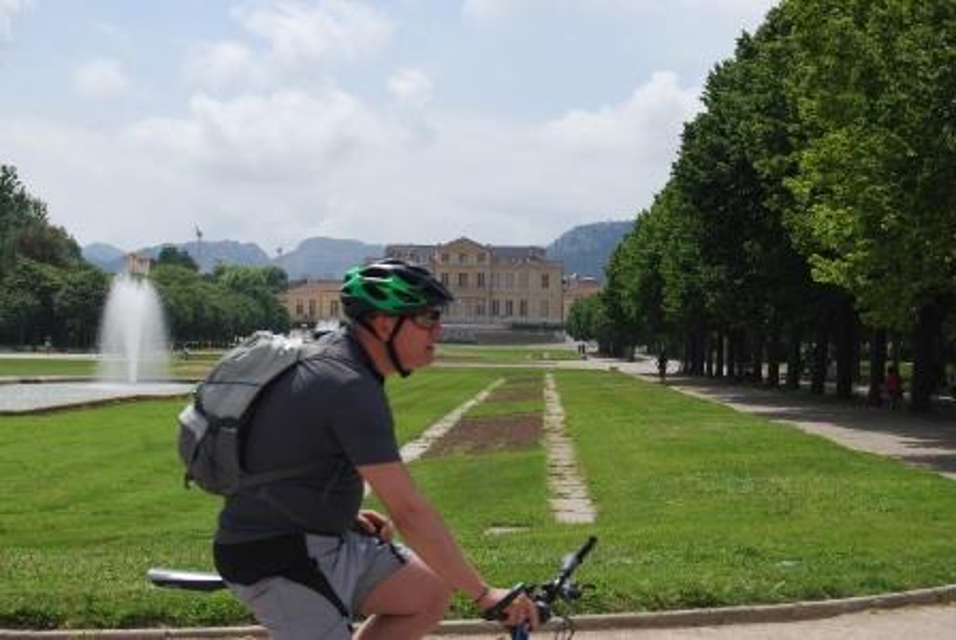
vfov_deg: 16.6
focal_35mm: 82
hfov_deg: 24.6
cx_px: 478
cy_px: 320
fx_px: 2194
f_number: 10
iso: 100
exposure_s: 1/250
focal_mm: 55
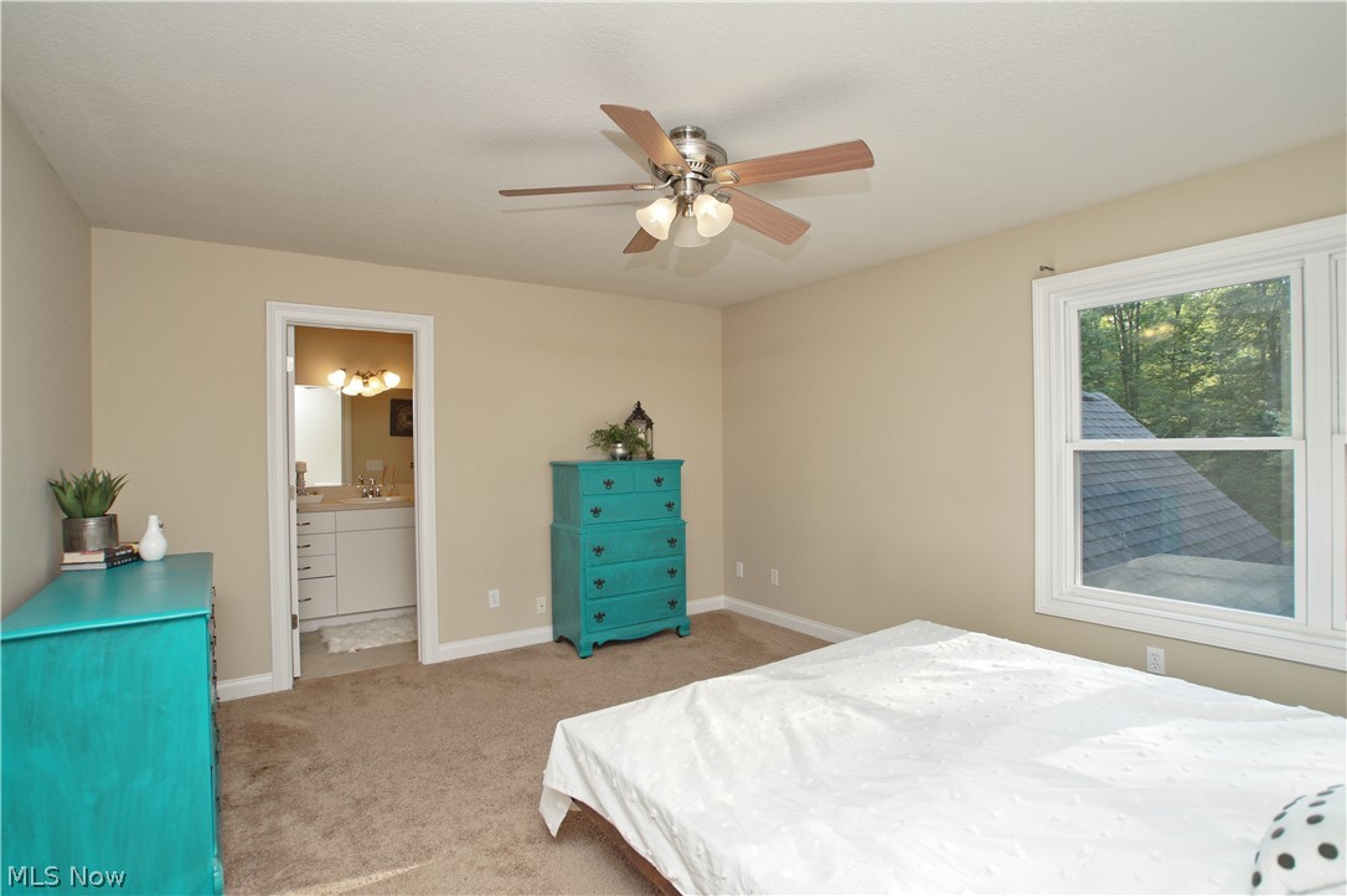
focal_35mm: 16
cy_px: 448
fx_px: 617
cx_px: 674
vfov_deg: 72.0
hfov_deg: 95.0
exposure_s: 1/125
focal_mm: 11
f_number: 4.5
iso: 320
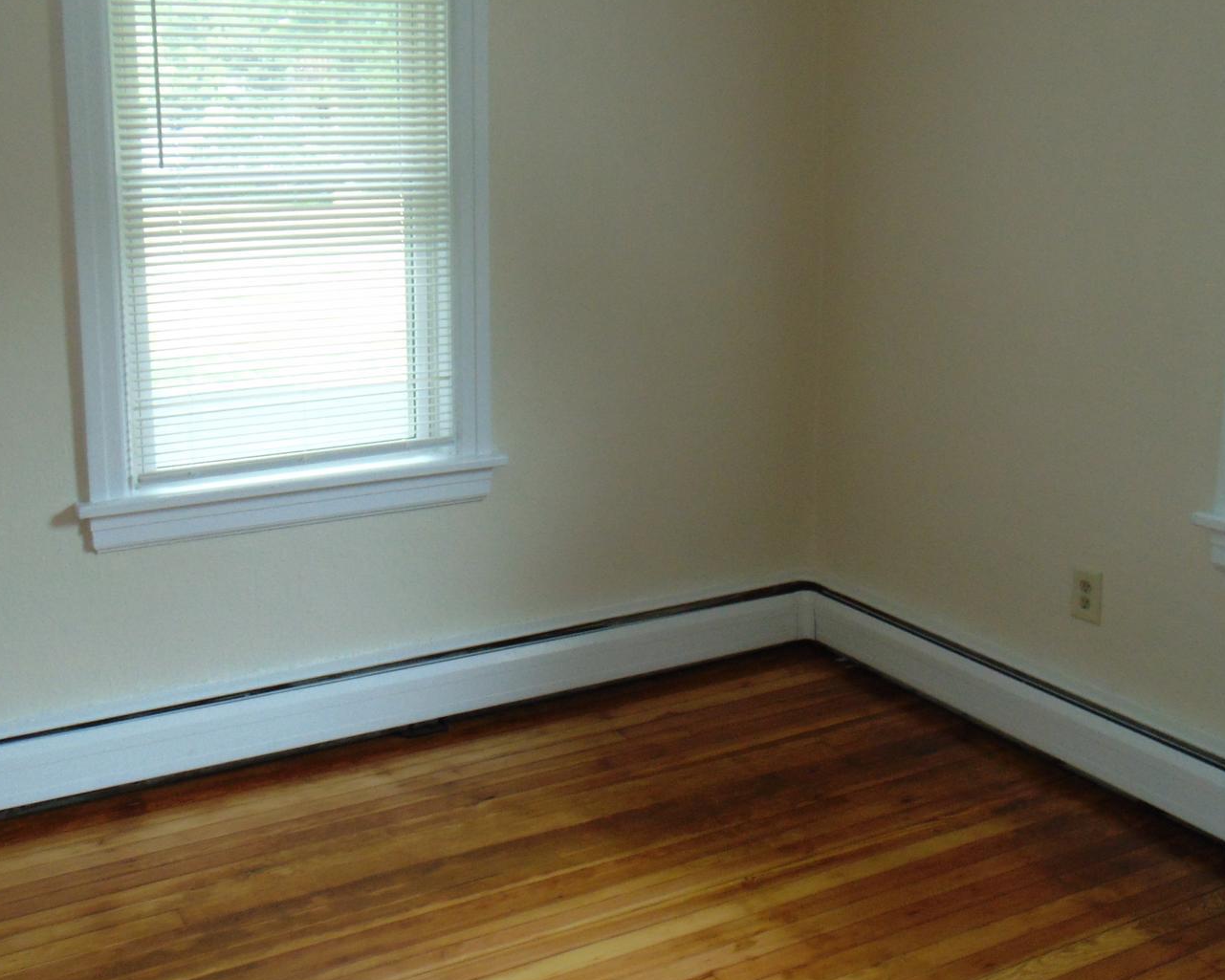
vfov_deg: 38.1
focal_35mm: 39
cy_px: 403
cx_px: 539
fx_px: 1414
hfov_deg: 46.7
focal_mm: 4.5
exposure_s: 1/30
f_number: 3
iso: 160
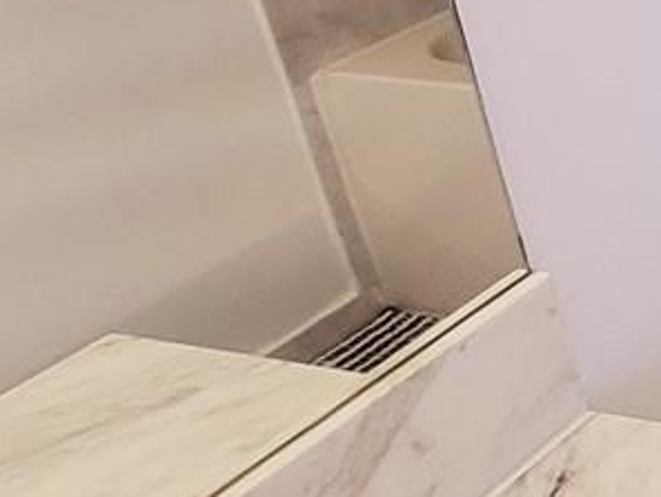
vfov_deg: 19.6
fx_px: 1337
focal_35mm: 70
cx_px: 1458
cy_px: -120
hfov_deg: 16.7
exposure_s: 1/60.2
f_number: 2.2
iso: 160
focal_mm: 1.74
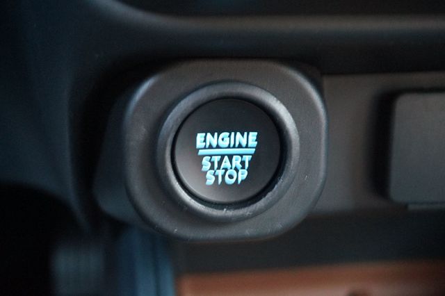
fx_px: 649
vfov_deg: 25.7
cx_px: 222
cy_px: 148
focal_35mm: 52
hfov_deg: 37.9
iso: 3200
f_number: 5.6
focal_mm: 35
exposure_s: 1/6
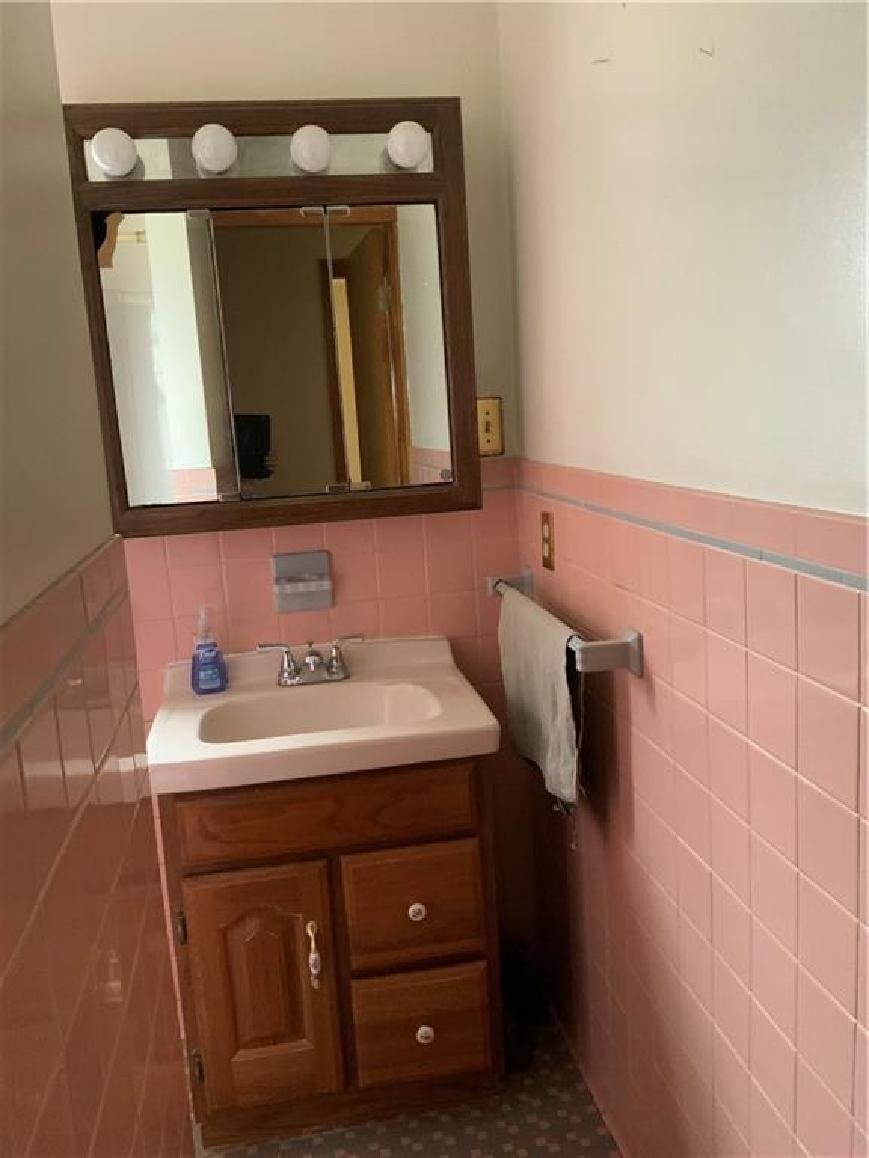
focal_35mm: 29
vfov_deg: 61.7
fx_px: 971
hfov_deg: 48.2
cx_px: 434
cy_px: 579
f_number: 1.8
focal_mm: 3
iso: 320
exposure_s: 1/31
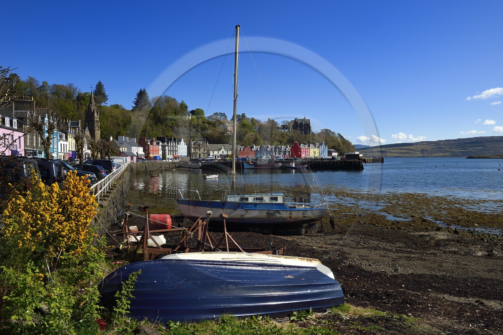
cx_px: 252
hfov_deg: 63.7
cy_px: 168
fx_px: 405
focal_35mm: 29
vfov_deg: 44.9
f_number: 14
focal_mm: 29
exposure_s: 1/200
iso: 200
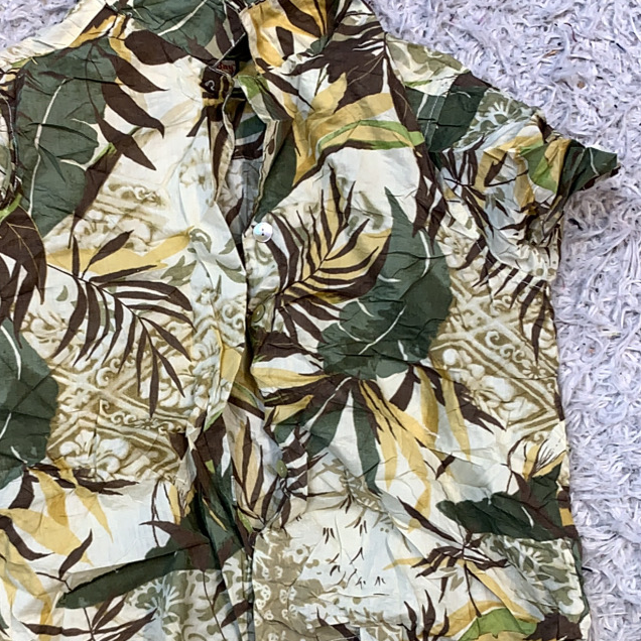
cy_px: 410
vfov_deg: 42.4
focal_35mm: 39
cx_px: 254
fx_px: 817
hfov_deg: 42.6
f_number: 1.8
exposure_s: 1/100
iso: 50
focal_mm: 4.25
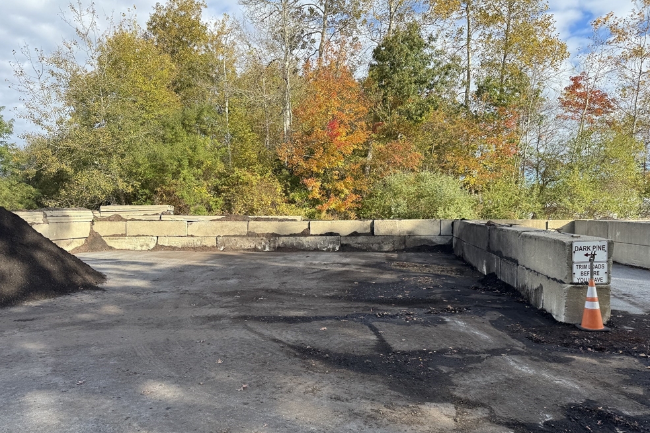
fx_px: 469
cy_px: 251
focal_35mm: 26
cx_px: 322
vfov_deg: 49.3
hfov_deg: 69.4
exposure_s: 1/1285
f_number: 1.78
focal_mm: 6.76
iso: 80
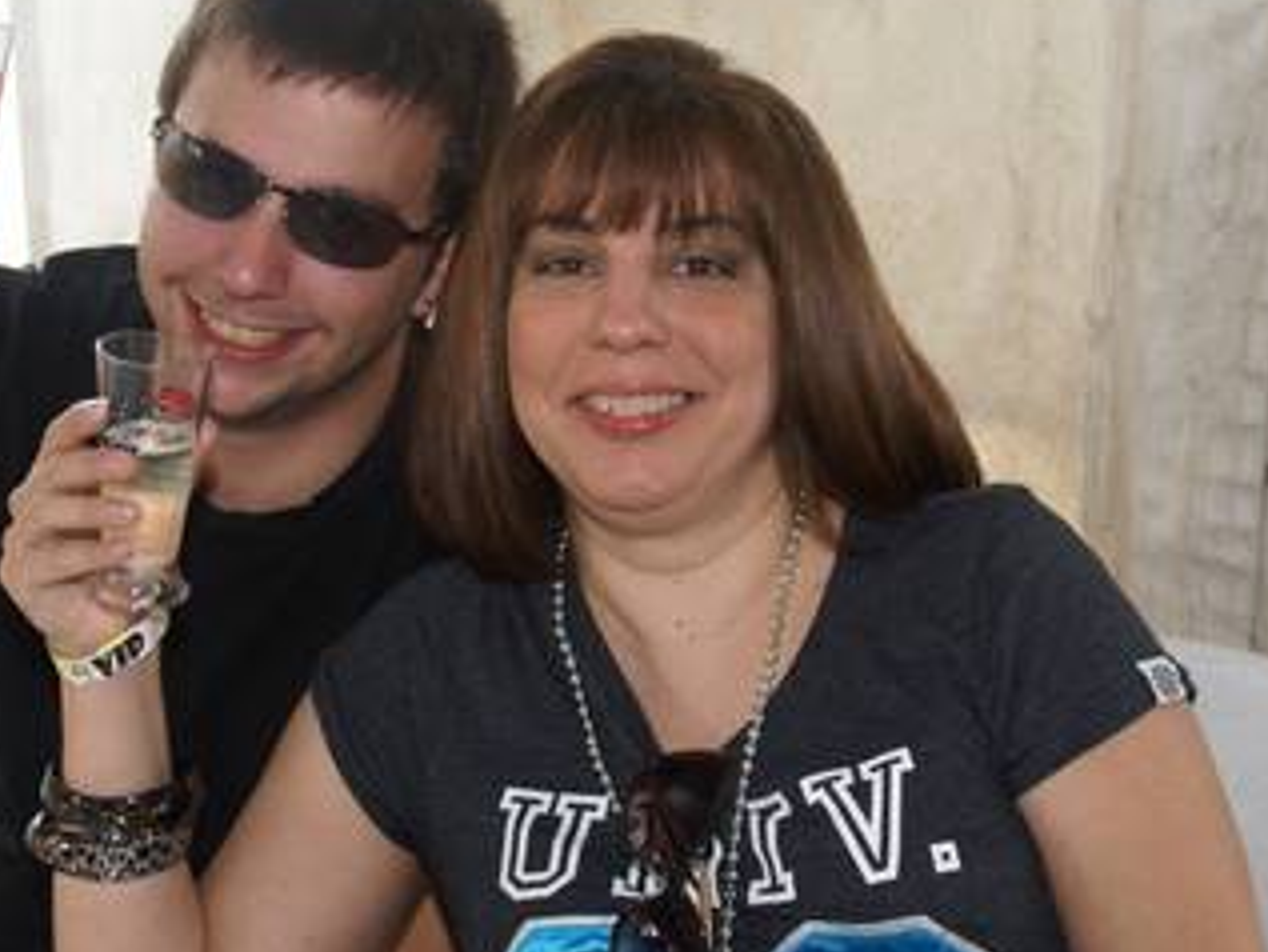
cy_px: 422
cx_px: 456
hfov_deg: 24.4
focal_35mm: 80
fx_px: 2923
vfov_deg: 18.5
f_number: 8
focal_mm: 35
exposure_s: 1/60
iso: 400
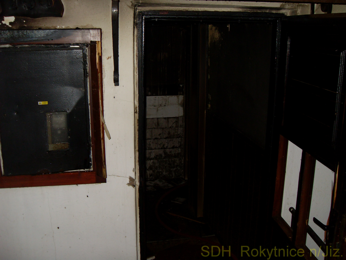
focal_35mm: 37
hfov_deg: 50.1
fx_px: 370
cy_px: 130
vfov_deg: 38.7
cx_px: 173
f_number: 2.8
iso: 100
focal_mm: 6.3
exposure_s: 1/45
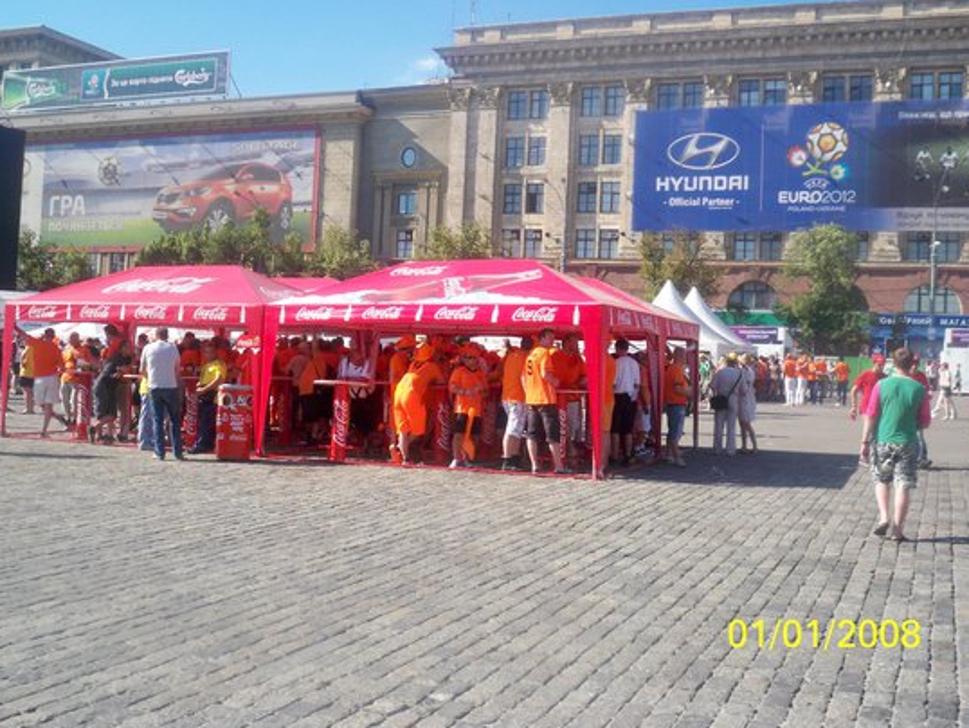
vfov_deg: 36.8
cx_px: 463
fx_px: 1092
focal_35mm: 39
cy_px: 332
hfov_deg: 47.8
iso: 80
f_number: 4.7
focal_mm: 6.3
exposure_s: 1/320
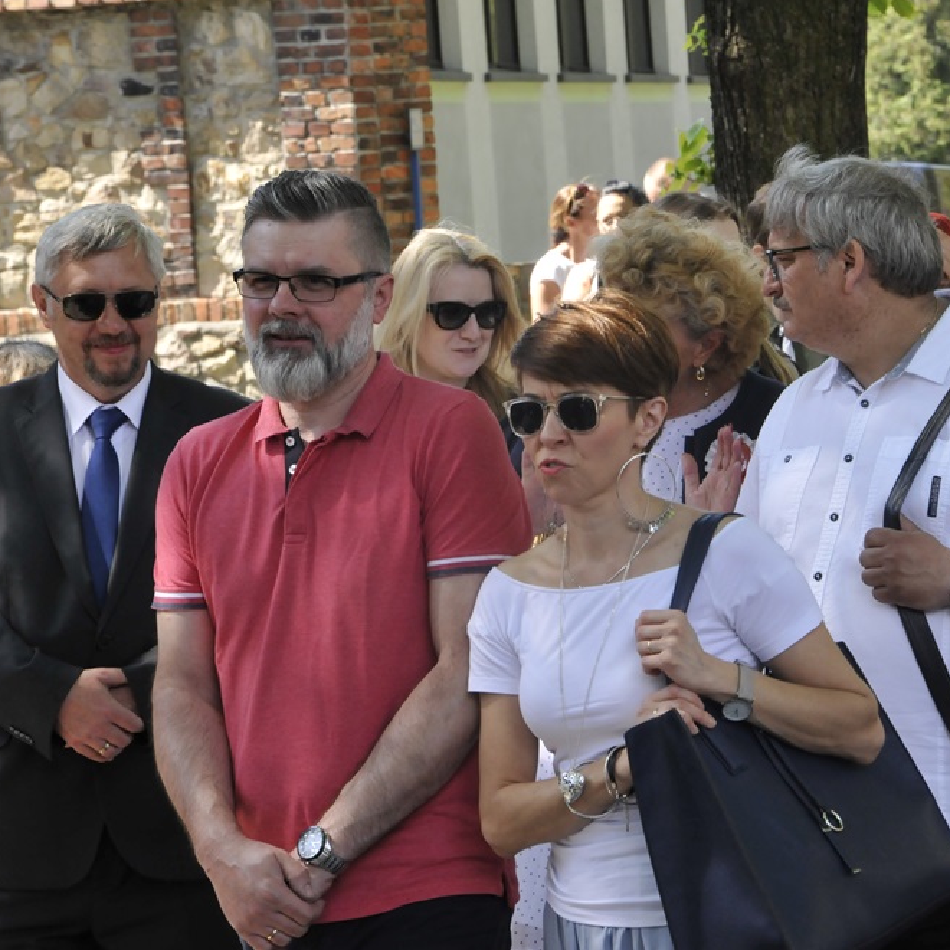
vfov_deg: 12.1
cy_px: 475
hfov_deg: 12.1
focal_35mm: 145
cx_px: 548
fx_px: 4491
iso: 800
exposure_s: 1/320
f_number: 9
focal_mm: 75
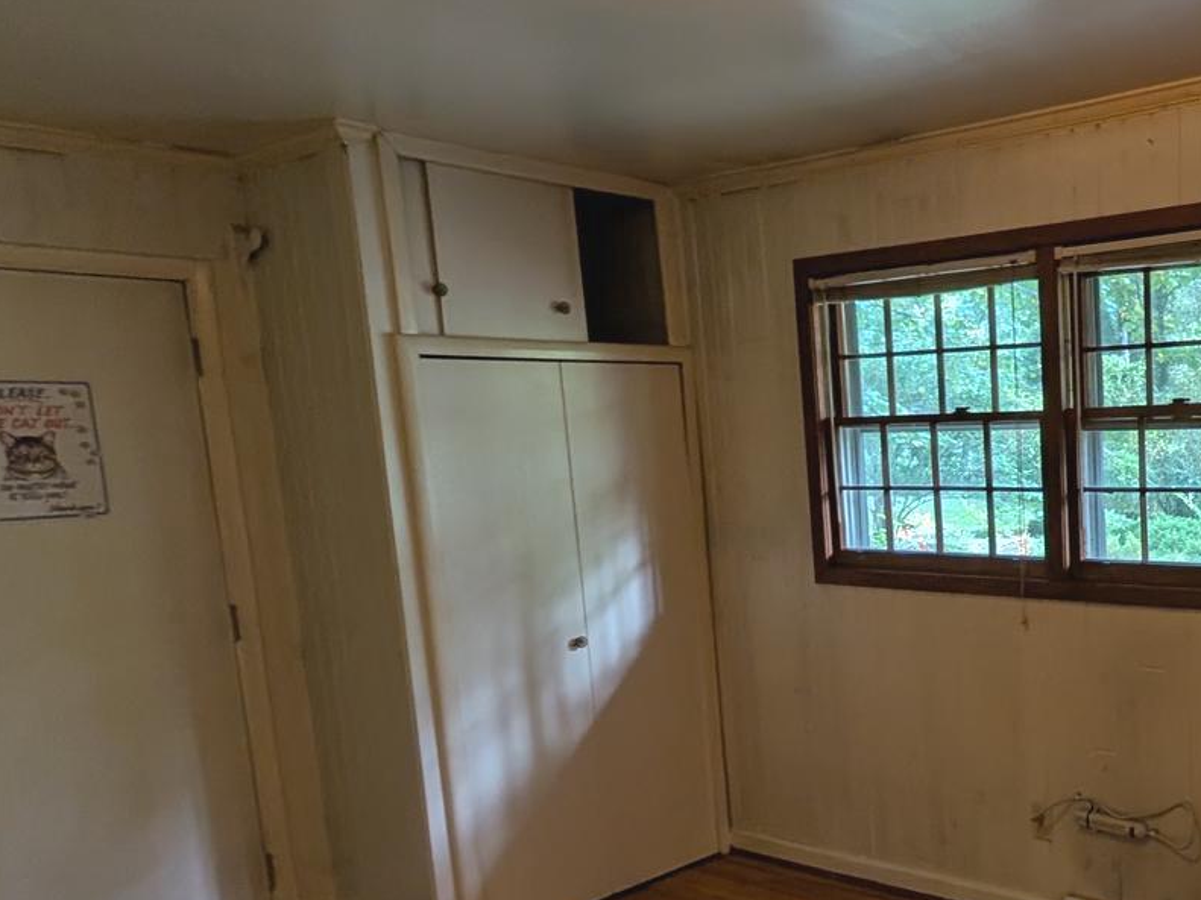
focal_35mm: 31
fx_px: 1075
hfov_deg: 50.9
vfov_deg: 44.8
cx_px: 1104
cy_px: 599
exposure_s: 1/40
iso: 79
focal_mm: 2.02
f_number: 1.7
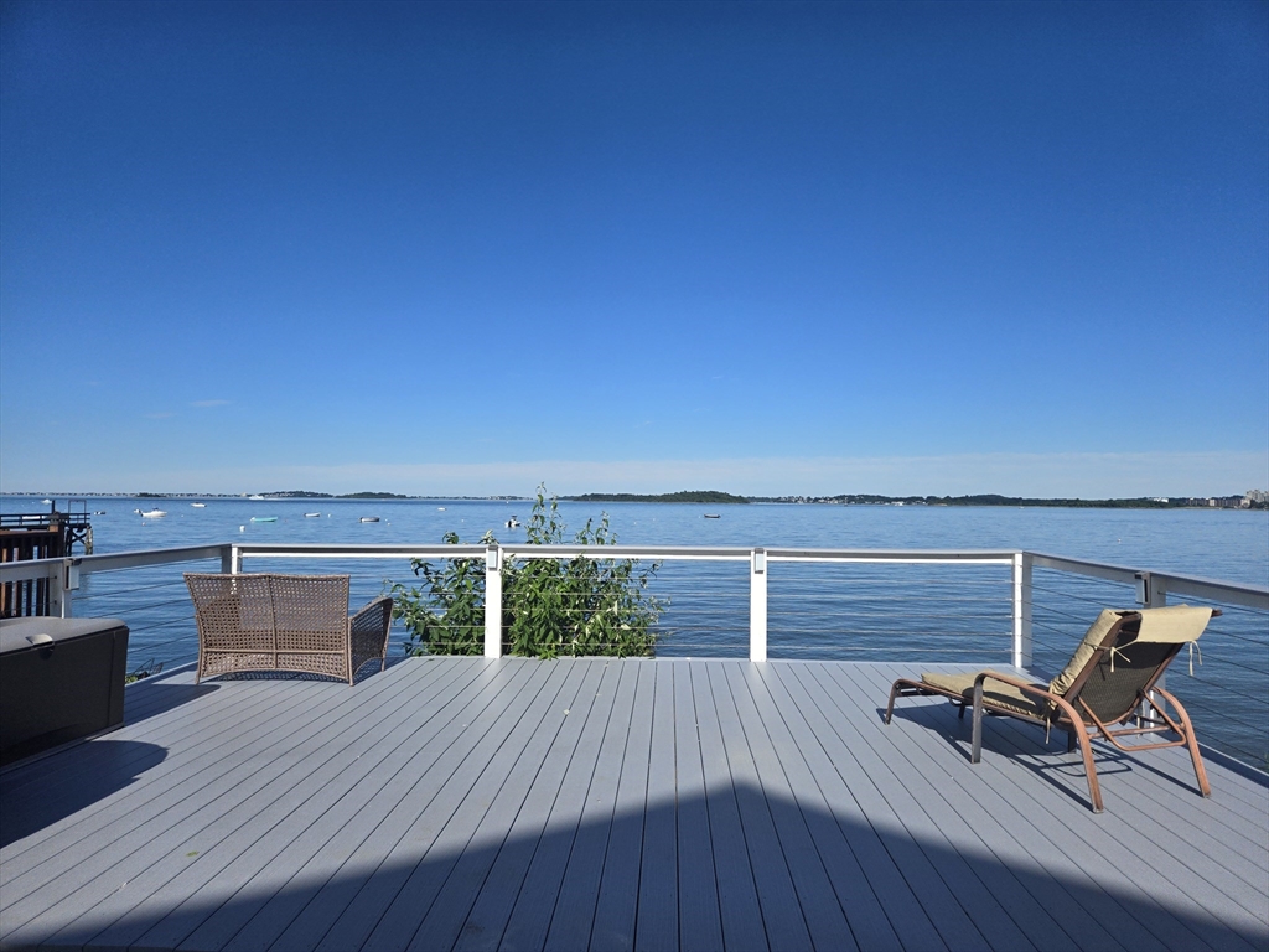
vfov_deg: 58.9
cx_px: 634
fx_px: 843
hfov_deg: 73.9
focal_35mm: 23
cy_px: 476
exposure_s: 1/2657
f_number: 1.8
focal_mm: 5.4
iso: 25
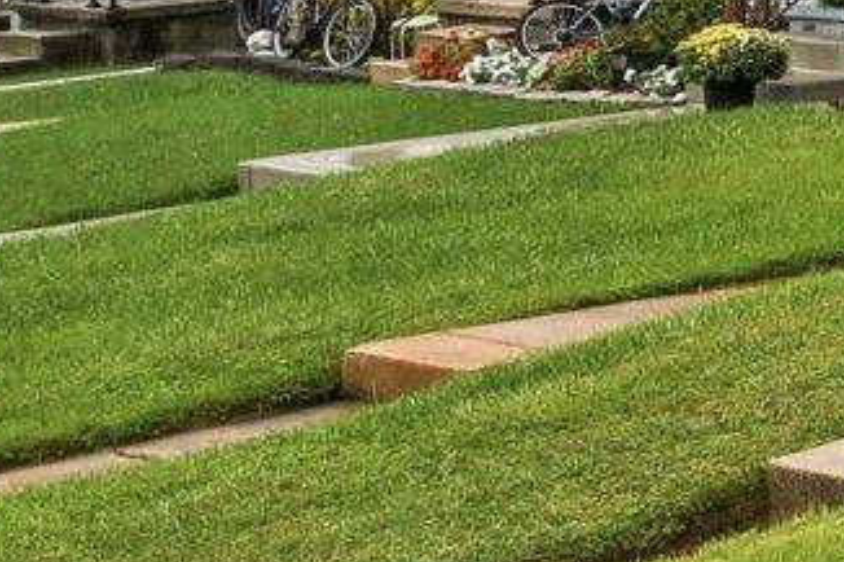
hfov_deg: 11.6
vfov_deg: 10.7
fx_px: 2721
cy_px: -606
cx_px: 2408
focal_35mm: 116
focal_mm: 18.5
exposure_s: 1/160
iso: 100
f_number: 8
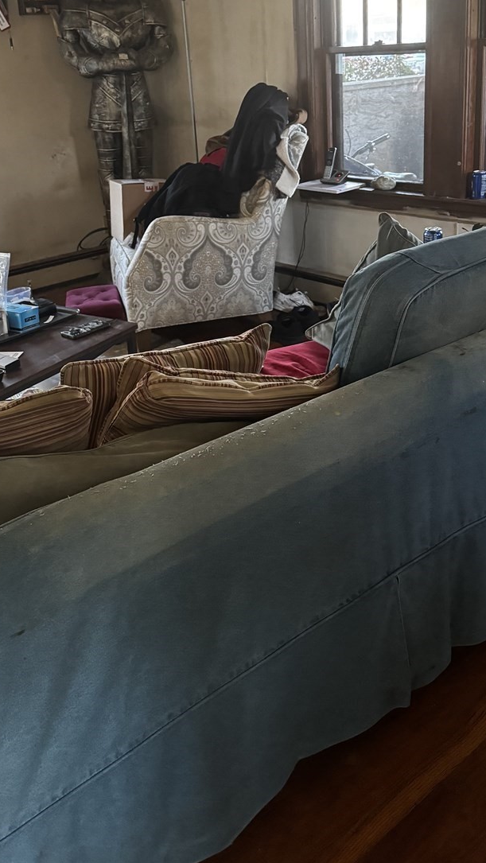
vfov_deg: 53.2
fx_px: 847
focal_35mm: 37
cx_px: 243
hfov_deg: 32.0
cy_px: 305
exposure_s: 1/40
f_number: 1.78
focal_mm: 6.76
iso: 1000
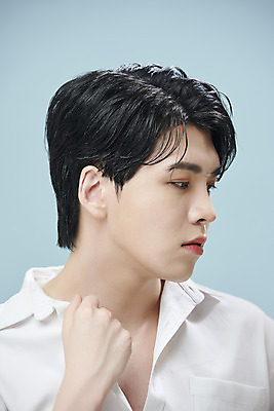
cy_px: 206
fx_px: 2167
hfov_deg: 7.2
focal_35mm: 190
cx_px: 137
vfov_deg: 10.8
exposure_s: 1/125
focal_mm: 190
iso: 50
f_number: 5.6
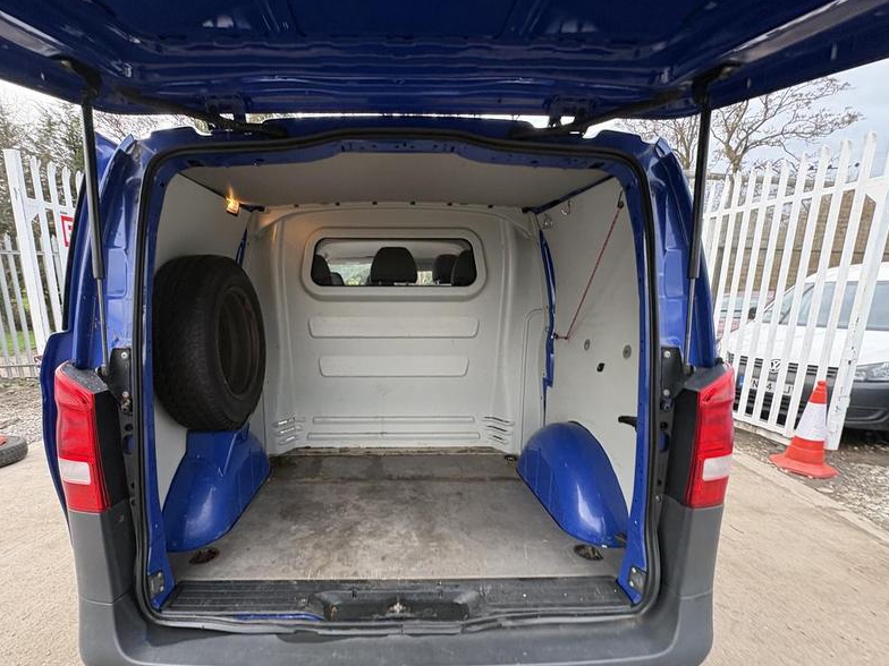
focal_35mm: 16
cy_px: 376
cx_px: 396
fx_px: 411
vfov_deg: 77.7
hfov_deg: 94.1
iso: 250
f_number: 2.2
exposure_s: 1/63
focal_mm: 2.22
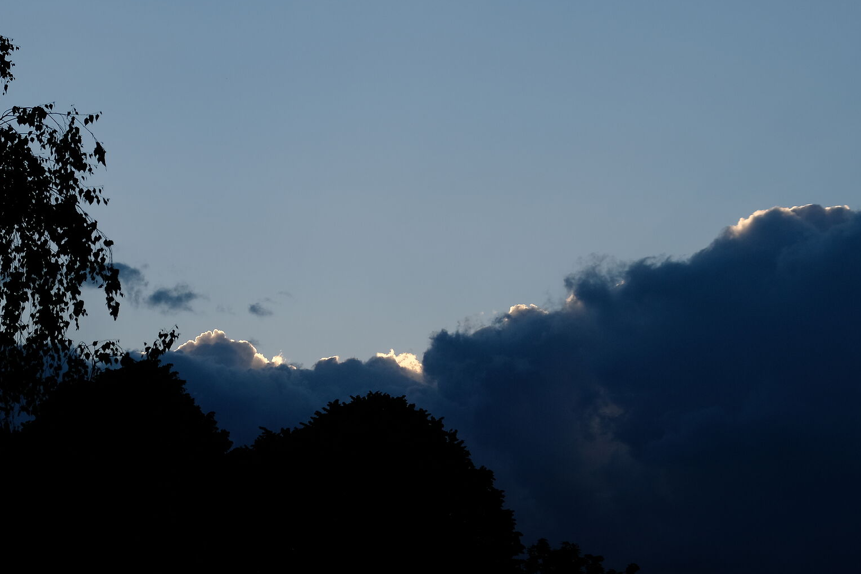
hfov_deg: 15.8
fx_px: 3110
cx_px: 356
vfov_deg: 10.6
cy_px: 303
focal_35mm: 130
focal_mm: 55
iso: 320
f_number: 5
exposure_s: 1/2000
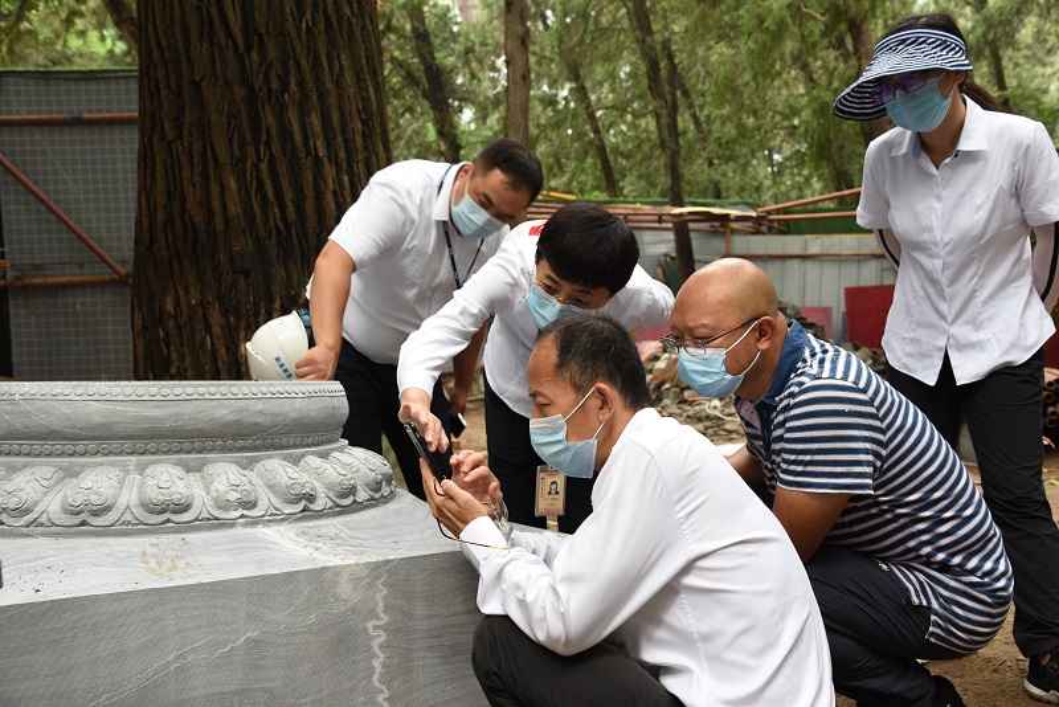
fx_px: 1030
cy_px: 354
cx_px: 530
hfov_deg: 54.4
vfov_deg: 37.9
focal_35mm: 35
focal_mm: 35
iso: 320
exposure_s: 1/50
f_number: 5.6
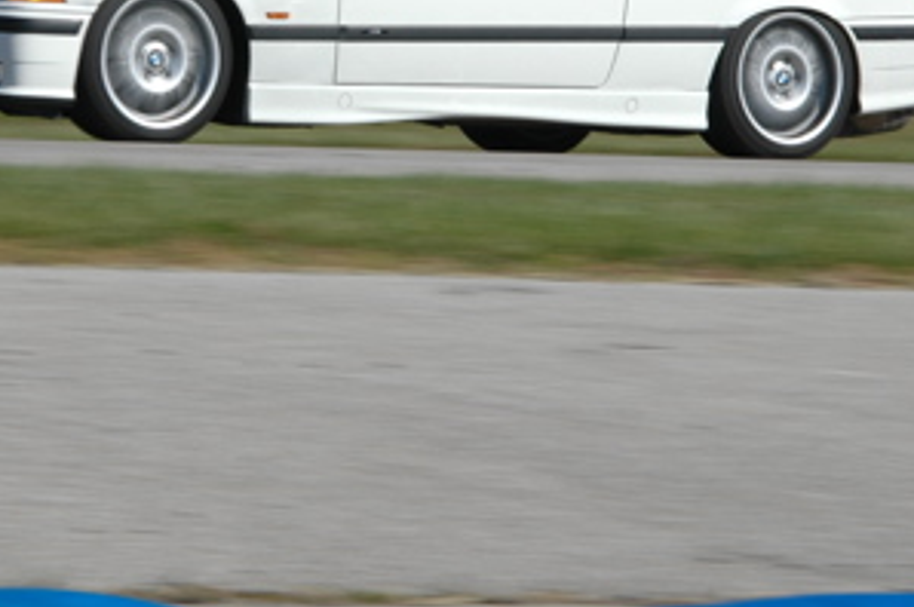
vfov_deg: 3.9
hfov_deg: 5.8
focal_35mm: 354
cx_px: 316
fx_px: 8978
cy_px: 48
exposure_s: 1/160
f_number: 18
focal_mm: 110
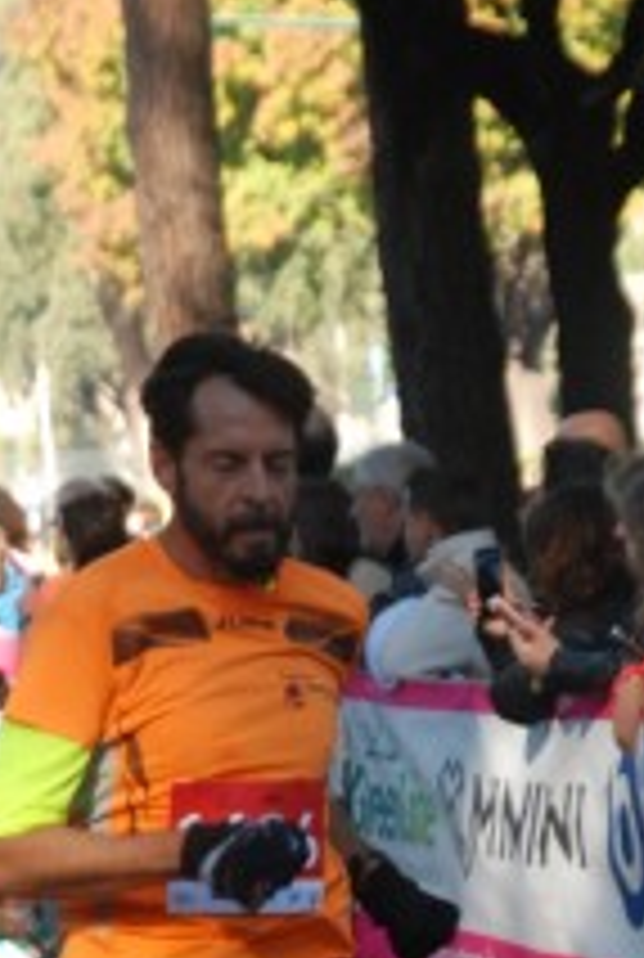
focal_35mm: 401
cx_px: 399
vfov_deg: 5.1
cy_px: 936
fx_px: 10718
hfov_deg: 3.4
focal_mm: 95
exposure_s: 1/500
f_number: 5.6
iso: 1000
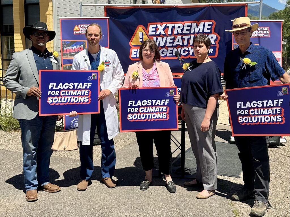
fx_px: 201
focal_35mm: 24
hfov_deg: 71.6
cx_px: 145
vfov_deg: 56.8
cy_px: 108
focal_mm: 6.86
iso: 80
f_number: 1.78
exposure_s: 1/4545
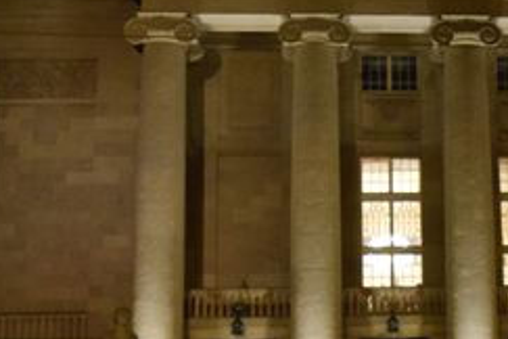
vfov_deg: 16.9
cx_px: 541
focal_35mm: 80
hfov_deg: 23.9
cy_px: 291
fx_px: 1129
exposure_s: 1/60
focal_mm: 18
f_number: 3.5
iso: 4500
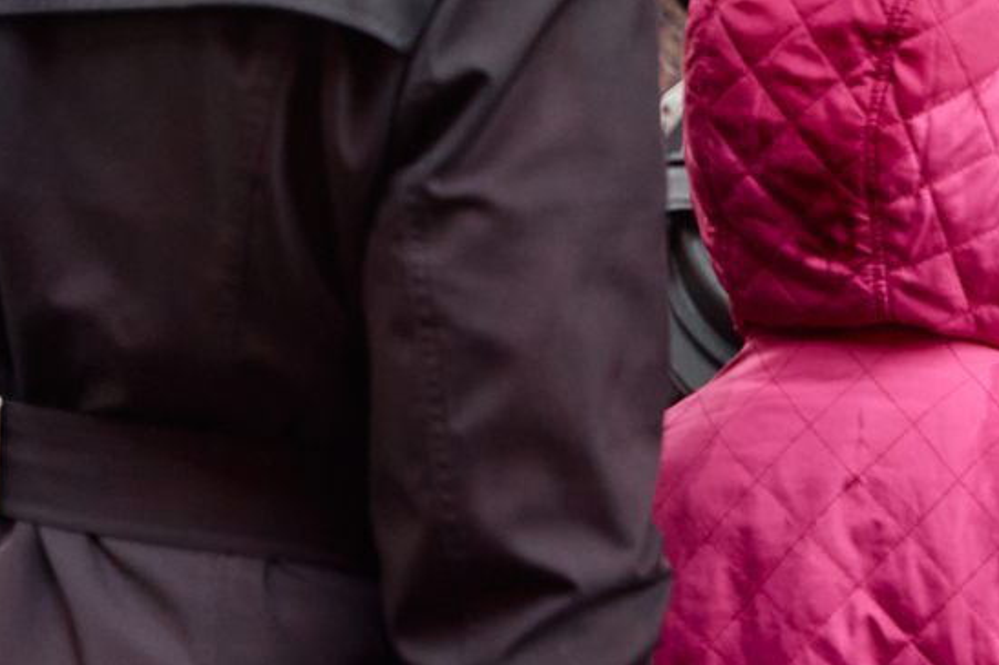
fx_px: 7099
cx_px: 1635
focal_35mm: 256
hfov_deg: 7.9
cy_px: -304
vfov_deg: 5.3
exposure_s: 1/250
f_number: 2.8
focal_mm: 70
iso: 800
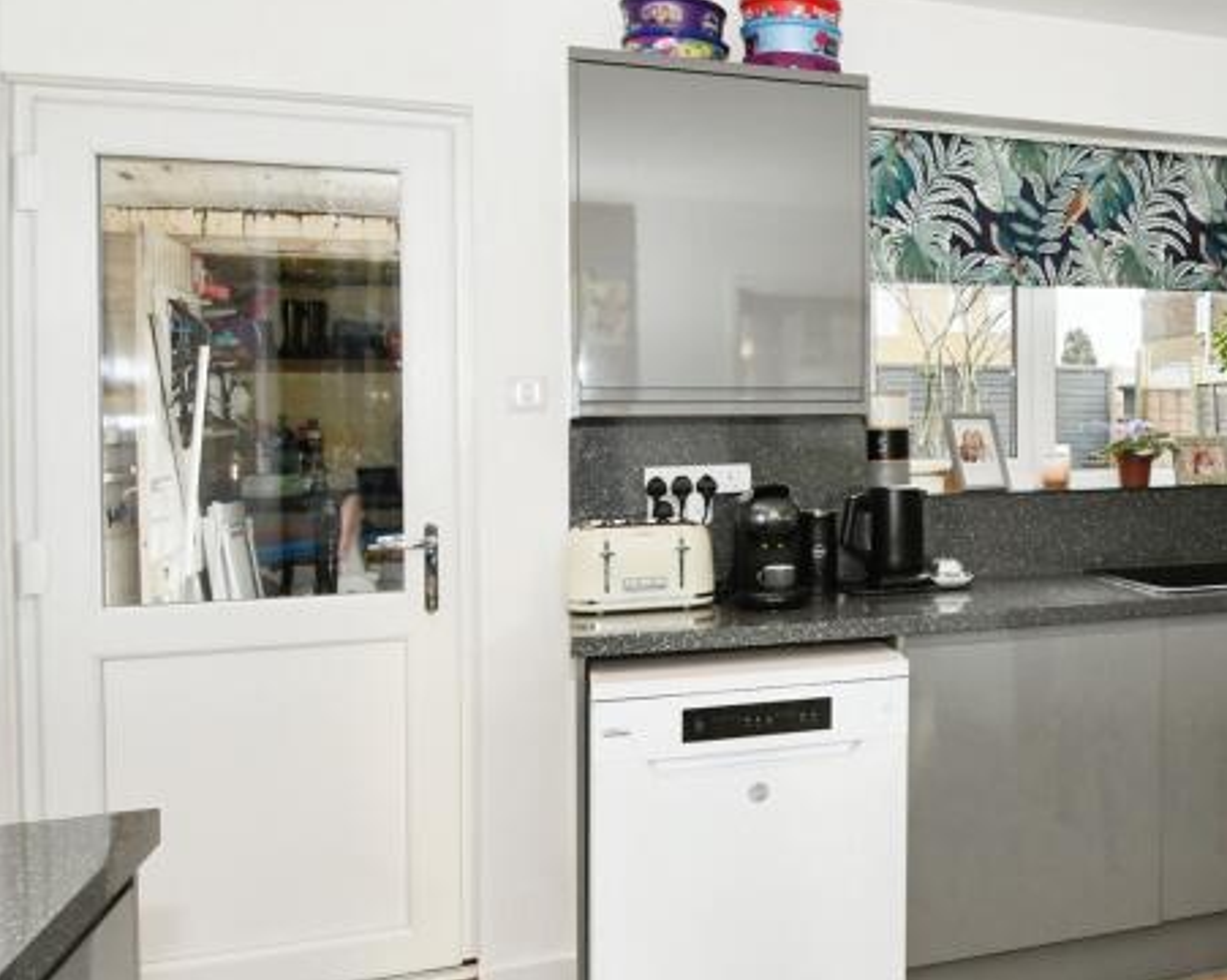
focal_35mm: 32
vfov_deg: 45.4
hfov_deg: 48.6
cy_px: 608
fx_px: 1161
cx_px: 1148
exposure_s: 1/60
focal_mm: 10
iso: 800
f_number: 7.1
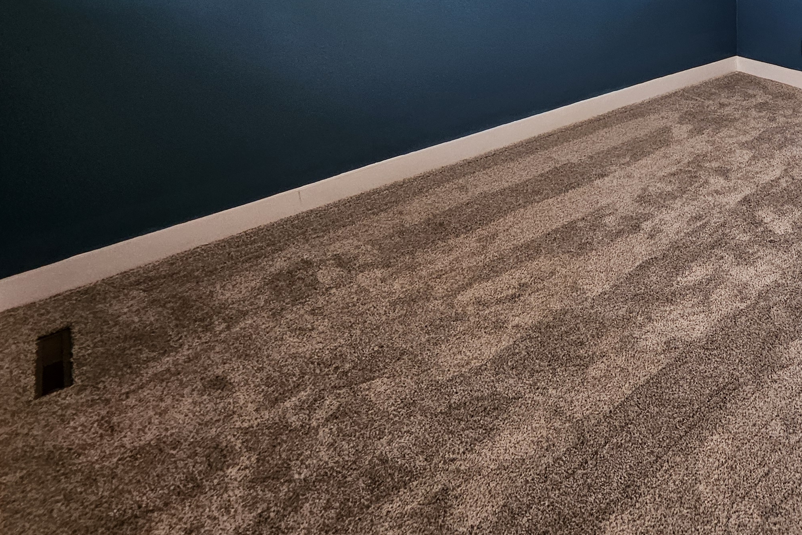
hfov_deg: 58.5
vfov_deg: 41.1
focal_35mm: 27
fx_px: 601
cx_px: 708
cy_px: -12
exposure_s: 1/60
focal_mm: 1.74
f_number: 2.2
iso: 125
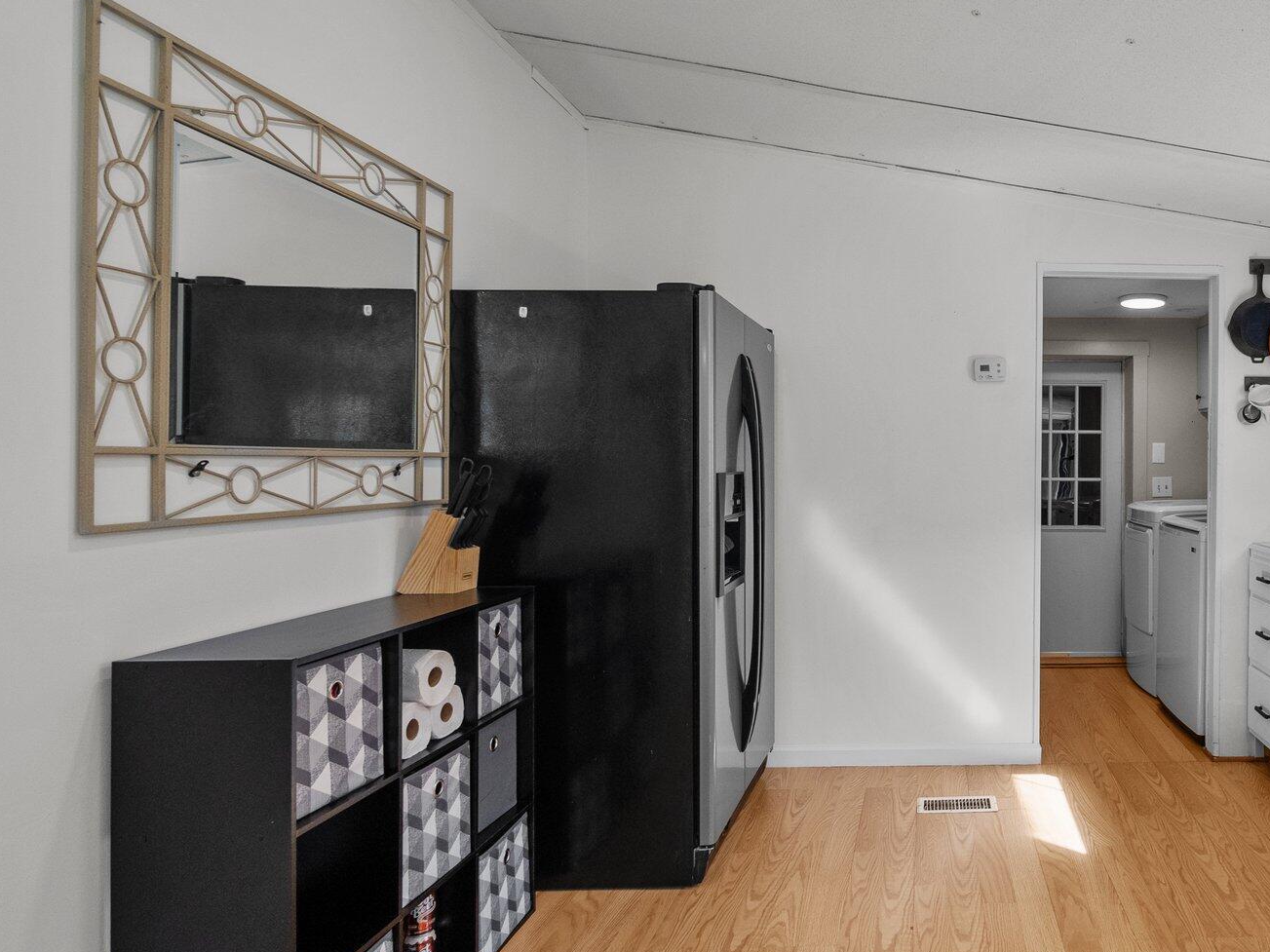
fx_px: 807
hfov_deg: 70.9
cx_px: 962
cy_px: 444
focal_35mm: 22
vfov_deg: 61.0
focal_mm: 7
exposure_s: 1/100
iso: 400
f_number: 4
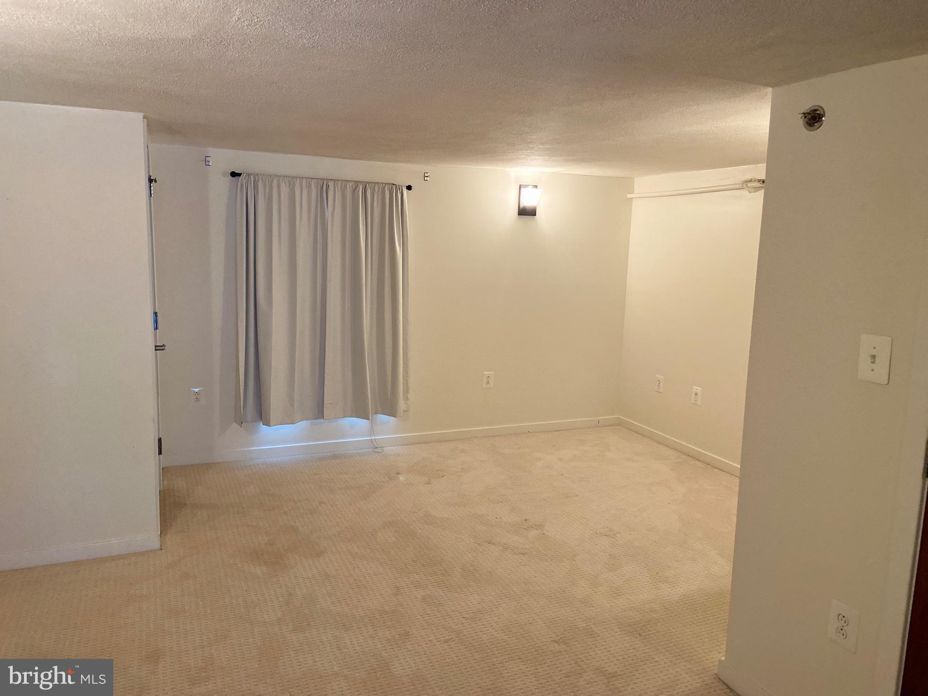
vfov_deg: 53.1
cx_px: 464
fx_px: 697
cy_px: 348
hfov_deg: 67.3
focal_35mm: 26
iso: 400
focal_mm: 4.25
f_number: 1.8
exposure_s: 1/60
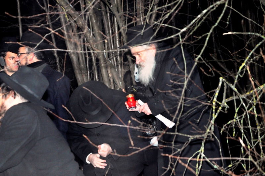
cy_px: 88
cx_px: 132
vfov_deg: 13.0
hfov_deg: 19.5
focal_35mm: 105
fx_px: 772
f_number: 4
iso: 800
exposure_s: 1/60
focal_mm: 70
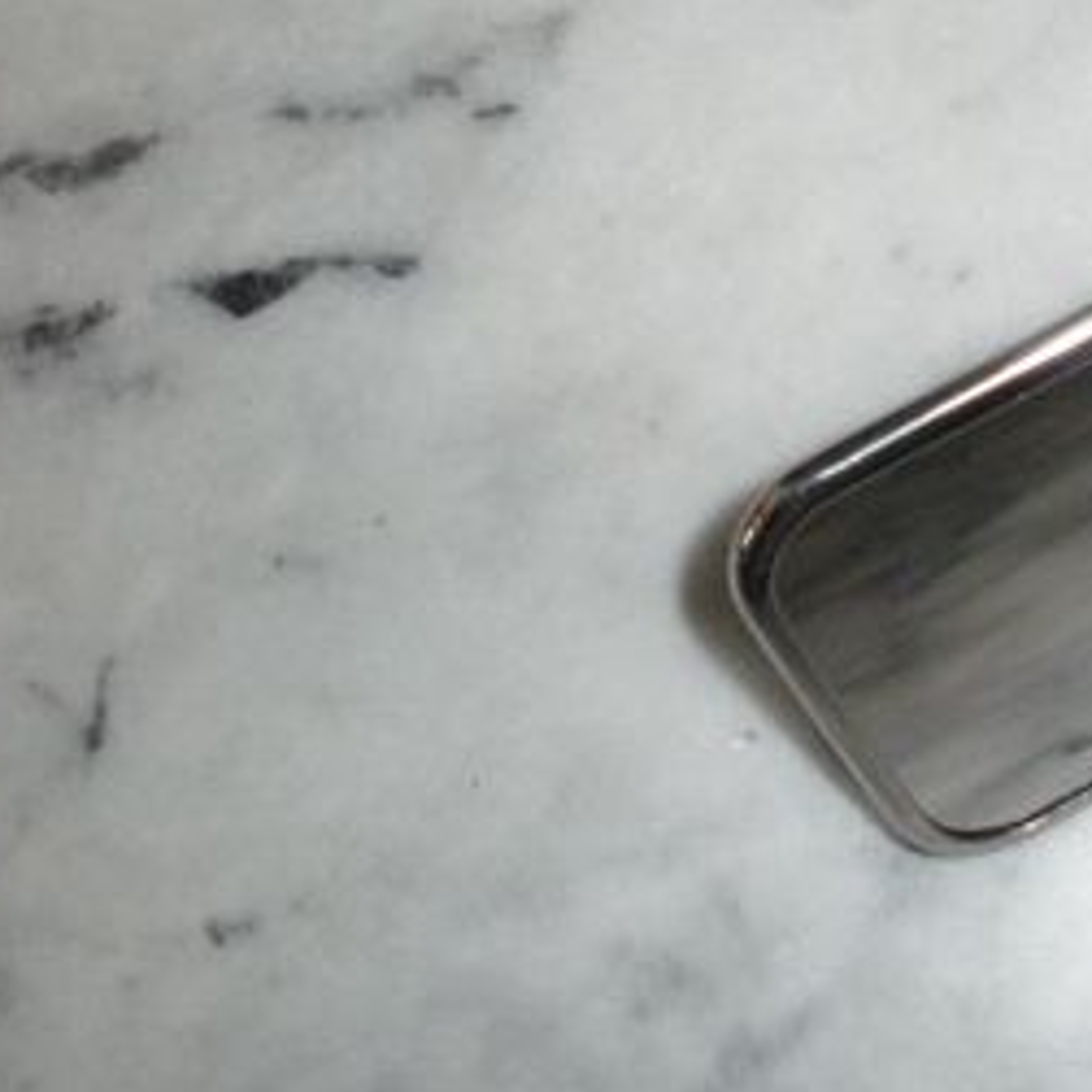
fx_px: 2891
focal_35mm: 81
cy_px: 196
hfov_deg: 20.2
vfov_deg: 21.1
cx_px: 1262
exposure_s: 1/60
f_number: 3.5
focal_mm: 6.3
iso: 400
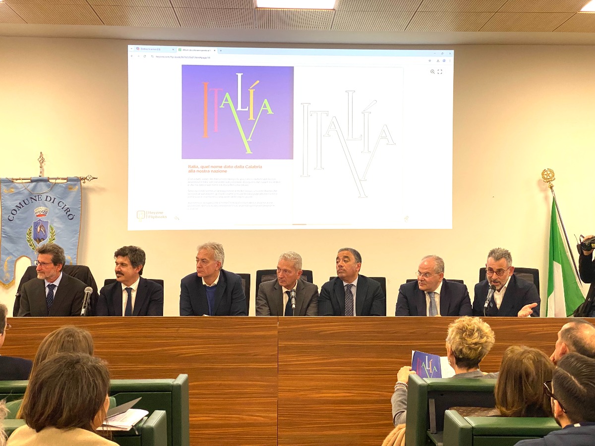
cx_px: 298
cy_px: 223
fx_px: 894
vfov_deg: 28.0
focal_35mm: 52
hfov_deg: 36.8
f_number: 2
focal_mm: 6
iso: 100
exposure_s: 1/120
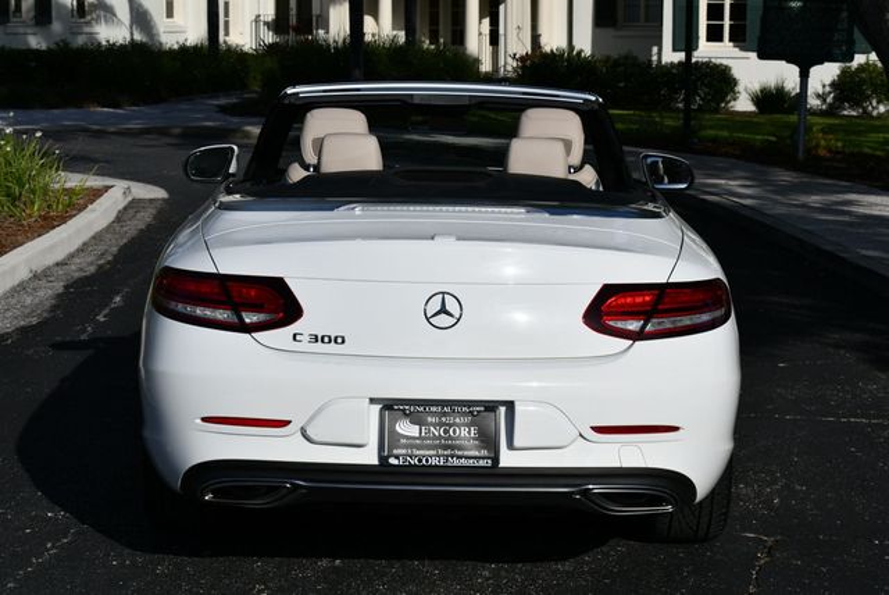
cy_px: 298
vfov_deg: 17.1
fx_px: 1977
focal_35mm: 80
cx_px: 444
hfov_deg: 25.3
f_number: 11
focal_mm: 40
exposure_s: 1/500
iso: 100
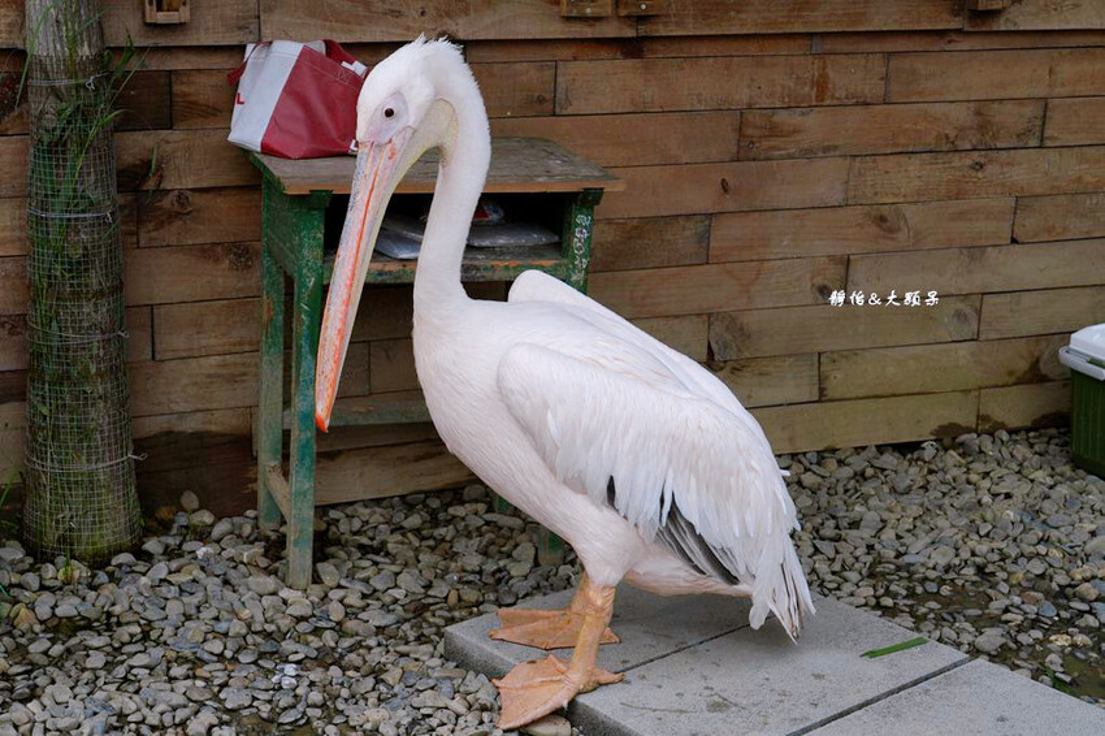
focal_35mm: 49
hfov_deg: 40.4
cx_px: 552
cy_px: 368
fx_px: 1503
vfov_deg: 27.5
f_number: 8
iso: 320
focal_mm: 49
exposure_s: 1/640
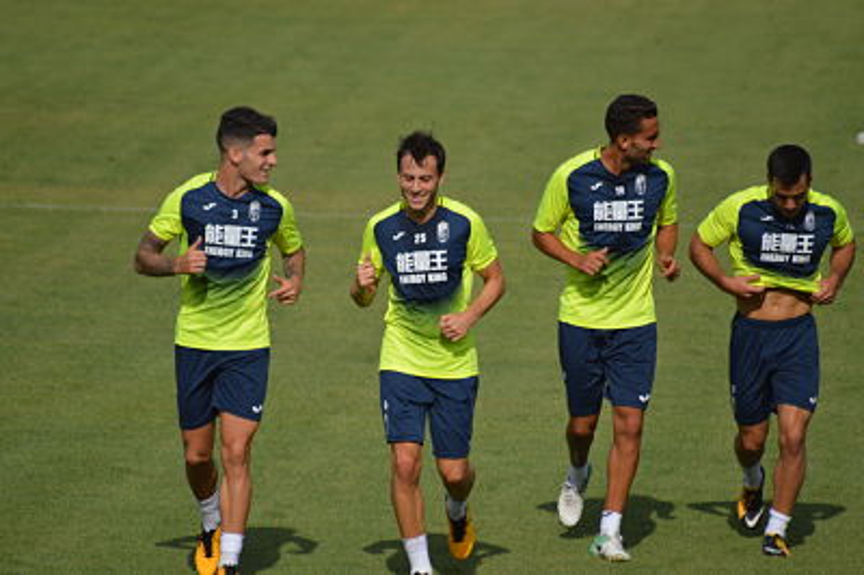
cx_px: 432
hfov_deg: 4.6
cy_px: 288
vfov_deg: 3.0
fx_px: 10791
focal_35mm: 450
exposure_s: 1/2000
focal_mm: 300
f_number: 5.6
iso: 220
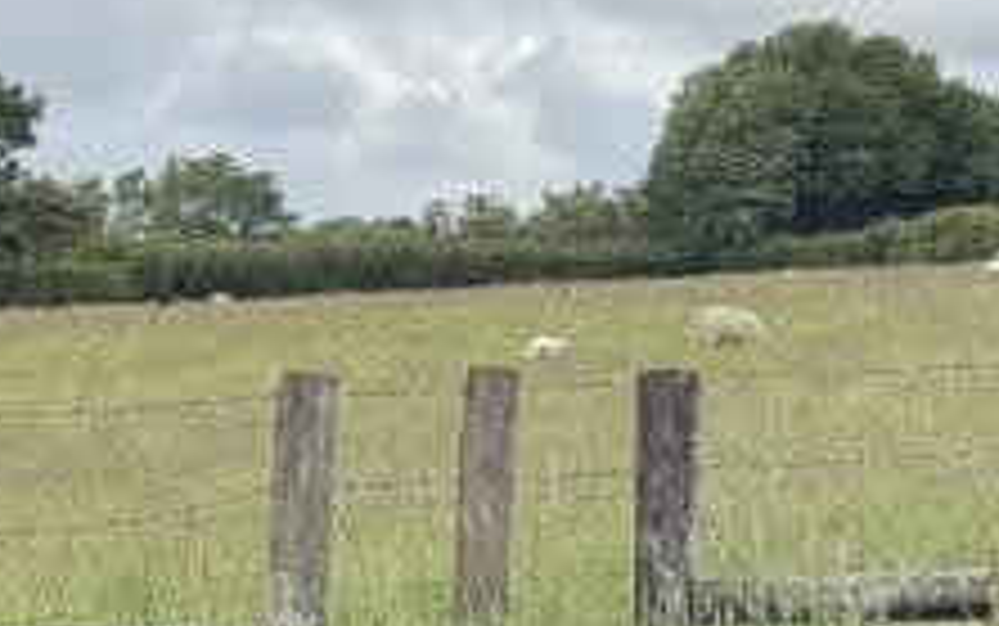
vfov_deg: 5.6
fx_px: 6401
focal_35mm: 235
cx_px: -504
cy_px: 685
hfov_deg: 8.7
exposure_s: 1/4587
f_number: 1.78
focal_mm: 6.76
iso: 64
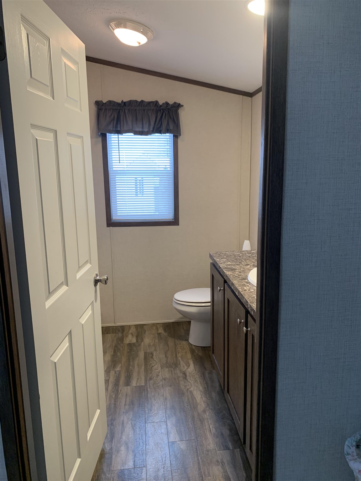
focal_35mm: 26
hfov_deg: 53.1
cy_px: 240
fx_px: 362
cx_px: 180
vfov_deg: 67.3
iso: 160
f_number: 1.8
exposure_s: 1/60
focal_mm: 4.25
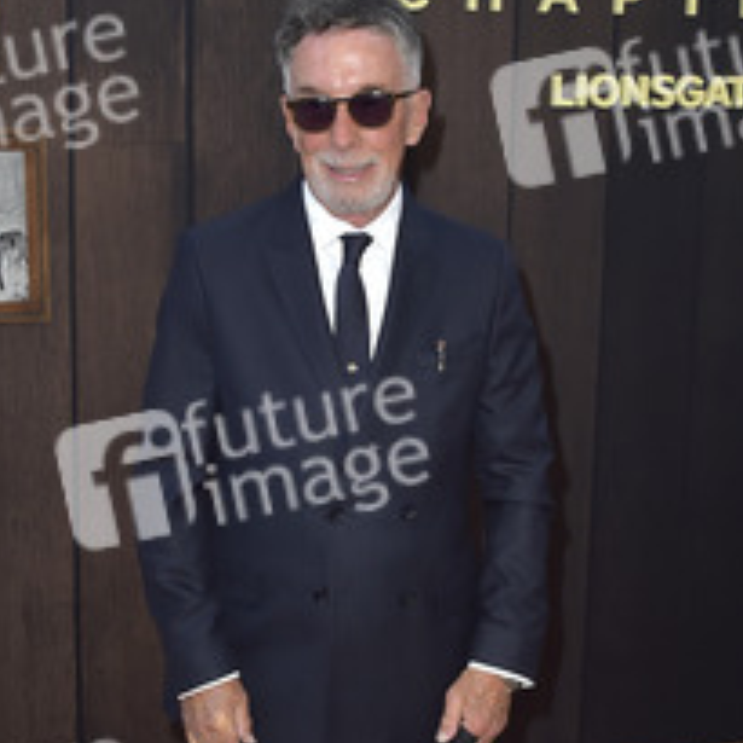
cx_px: 350
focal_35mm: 53
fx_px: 1287
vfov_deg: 31.0
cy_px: 645
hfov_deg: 32.2
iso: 400
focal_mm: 32
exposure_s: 1/250
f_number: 6.3
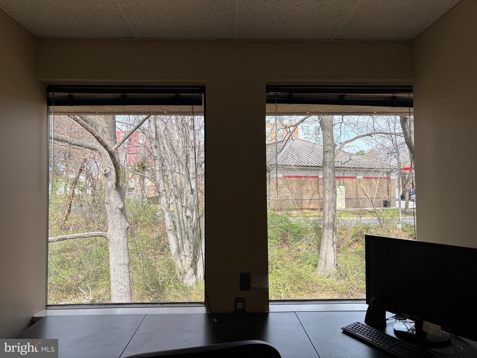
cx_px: 238
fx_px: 358
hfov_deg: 67.3
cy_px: 179
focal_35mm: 26
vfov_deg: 53.1
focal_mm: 5.96
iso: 50
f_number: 1.6
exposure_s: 1/370
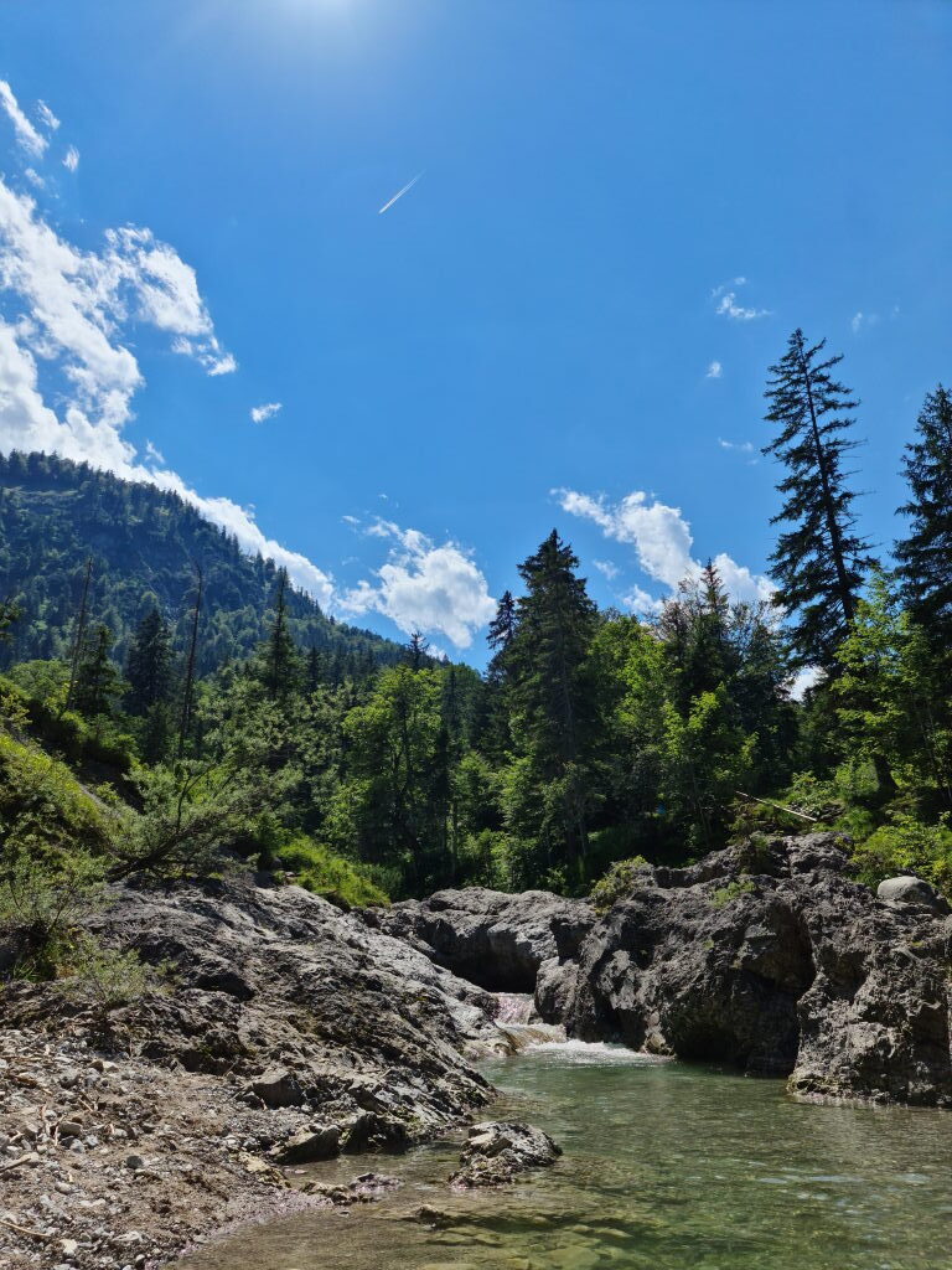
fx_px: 917
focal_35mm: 25
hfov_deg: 54.9
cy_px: 635
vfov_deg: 69.4
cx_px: 476
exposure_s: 1/1796
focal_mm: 7
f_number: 1.8
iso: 50
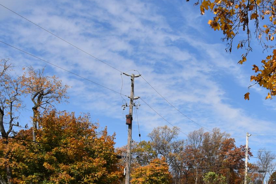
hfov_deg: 33.5
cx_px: 219
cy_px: 218
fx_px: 445
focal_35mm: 58
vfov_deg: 21.8
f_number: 10
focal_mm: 24
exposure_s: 1/400
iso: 200
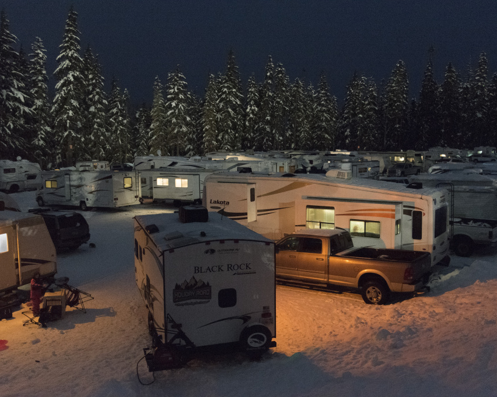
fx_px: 515
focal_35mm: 35
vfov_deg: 42.2
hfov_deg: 51.5
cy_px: 198
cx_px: 250
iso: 6400
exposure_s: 1/13
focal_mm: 31
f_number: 4
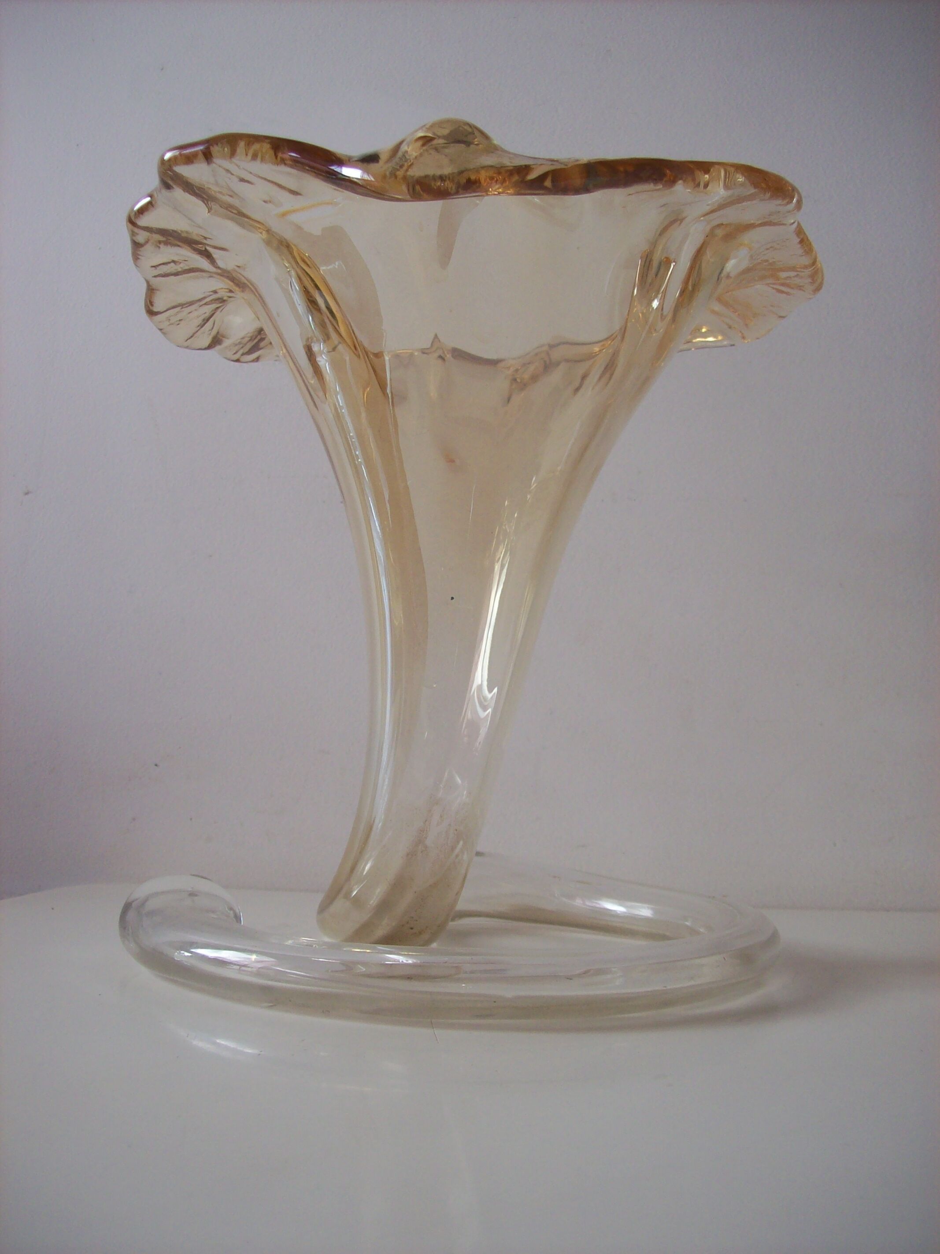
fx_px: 1304
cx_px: 470
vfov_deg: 51.4
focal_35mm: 36
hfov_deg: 39.6
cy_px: 627
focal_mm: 6
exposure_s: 1/64
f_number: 2.7
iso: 80
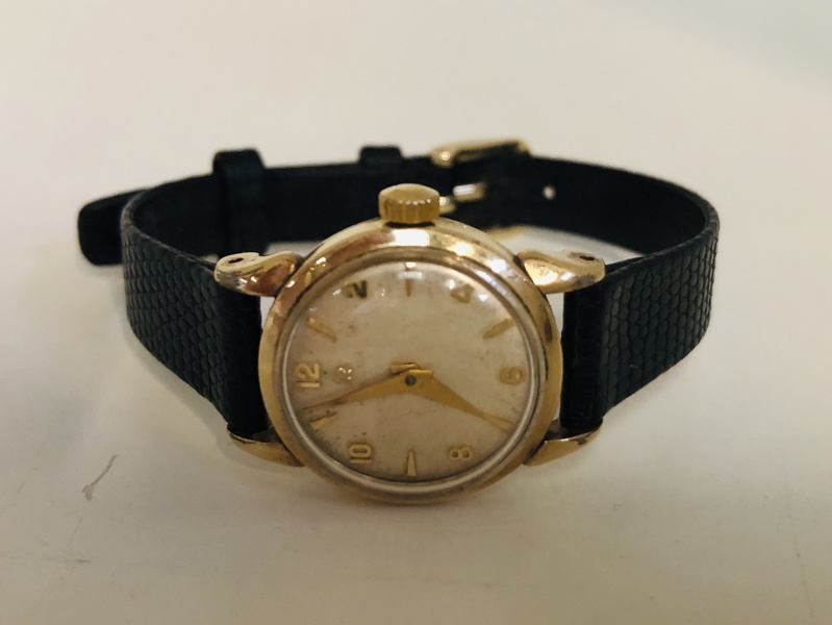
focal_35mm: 28
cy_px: 312
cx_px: 416
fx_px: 673
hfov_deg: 63.4
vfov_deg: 49.8
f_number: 1.8
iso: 80
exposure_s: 1/15
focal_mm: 3.99
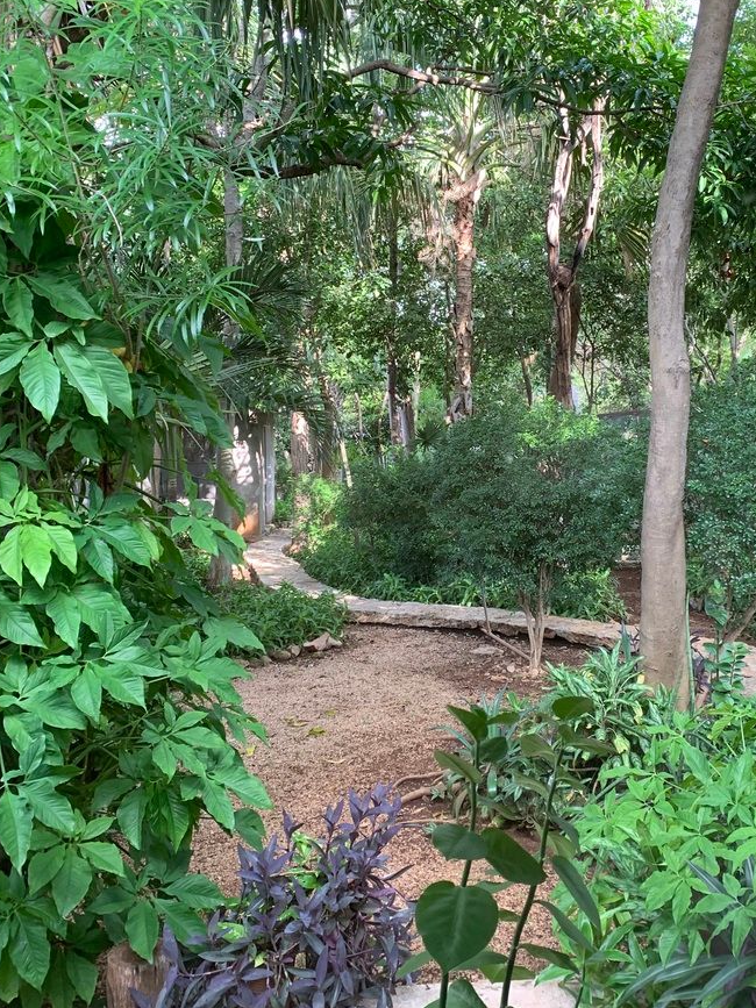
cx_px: 469
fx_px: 1049
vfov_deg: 51.2
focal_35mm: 36
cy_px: 442
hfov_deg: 39.4
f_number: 1.8
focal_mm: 4.25
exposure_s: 1/100
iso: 100
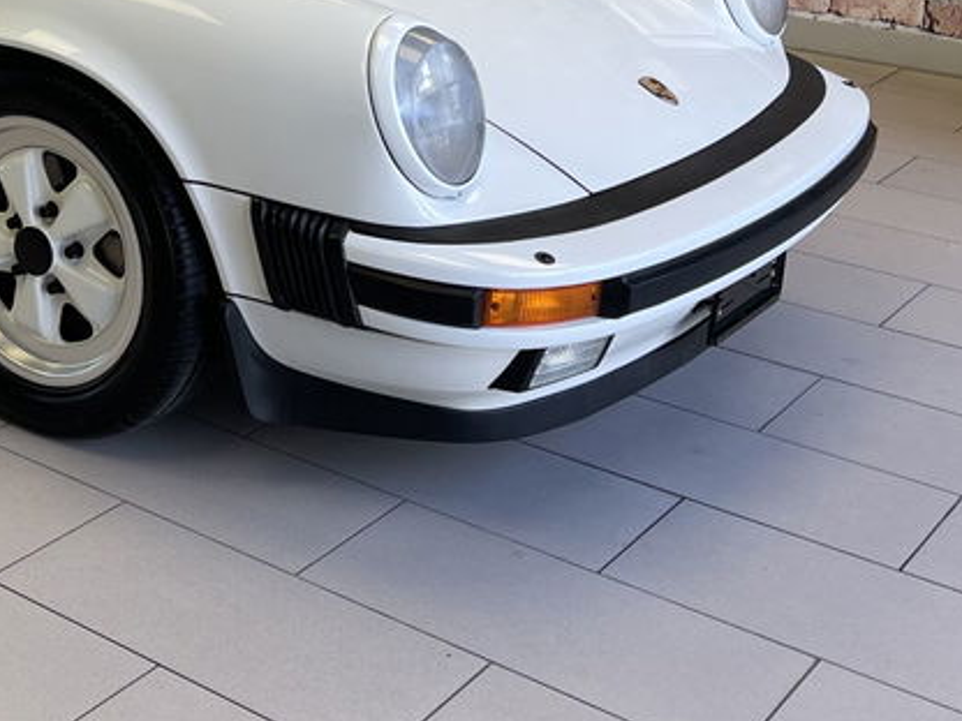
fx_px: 1779
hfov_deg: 28.6
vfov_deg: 22.2
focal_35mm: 64
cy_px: 25
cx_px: 28
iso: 32
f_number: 1.6
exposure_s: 1/216
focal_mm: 5.1
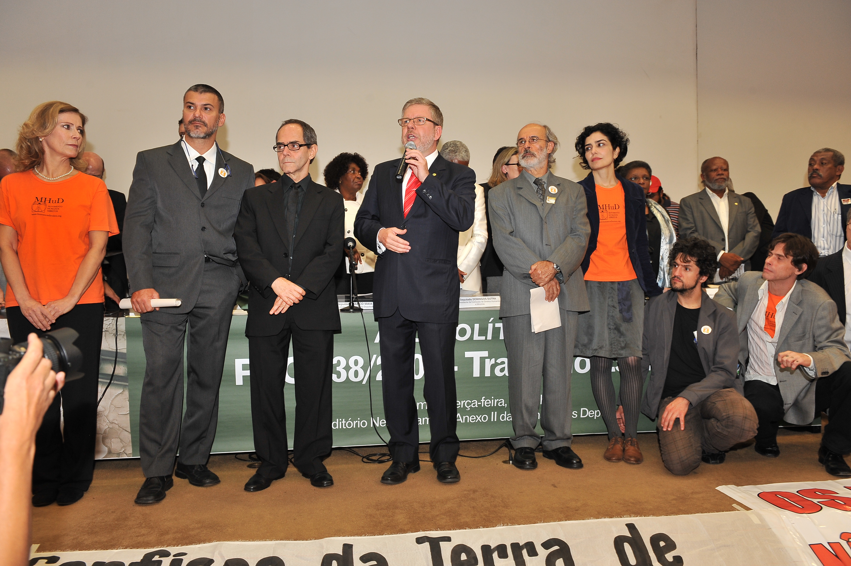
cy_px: 283
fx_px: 685
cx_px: 426
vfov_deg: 44.9
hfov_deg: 63.7
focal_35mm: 29
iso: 800
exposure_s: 1/60
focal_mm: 29
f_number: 5.6
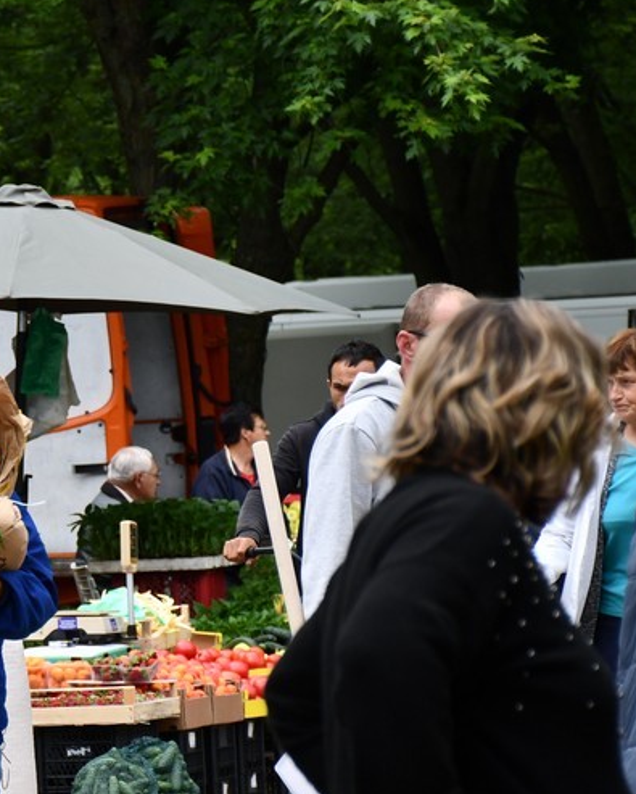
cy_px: 500
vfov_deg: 7.3
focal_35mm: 263
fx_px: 6182
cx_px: -68
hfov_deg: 5.9
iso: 500
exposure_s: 1/500
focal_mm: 90
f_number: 5.3
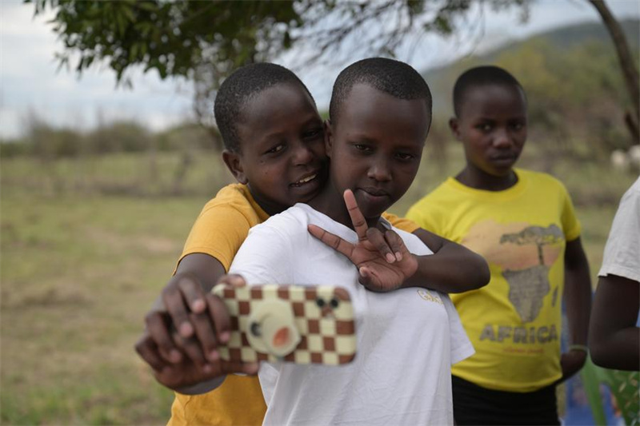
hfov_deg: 28.8
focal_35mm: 70
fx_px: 1244
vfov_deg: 19.4
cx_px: 320
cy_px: 213
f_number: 4
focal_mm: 70
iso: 1000
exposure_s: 1/5000
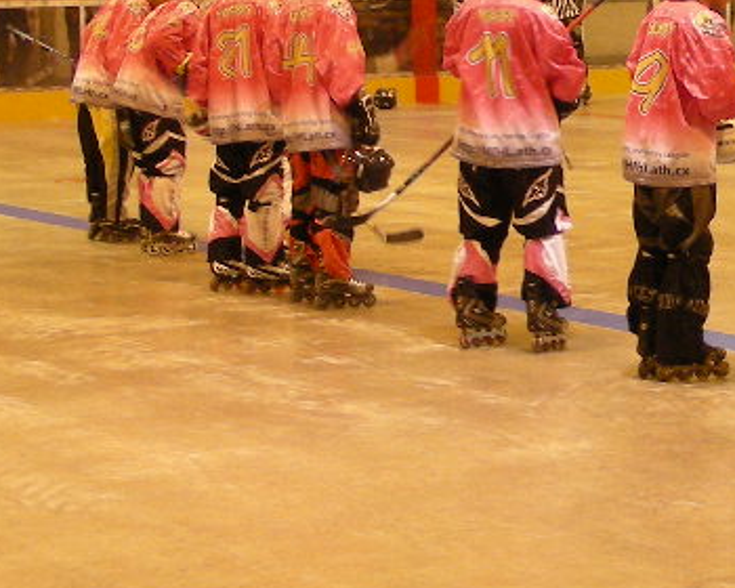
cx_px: 827
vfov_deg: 11.2
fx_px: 2980
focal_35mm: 137
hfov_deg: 13.7
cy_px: 116
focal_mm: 8
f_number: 3.5
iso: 200
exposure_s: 1/21.8
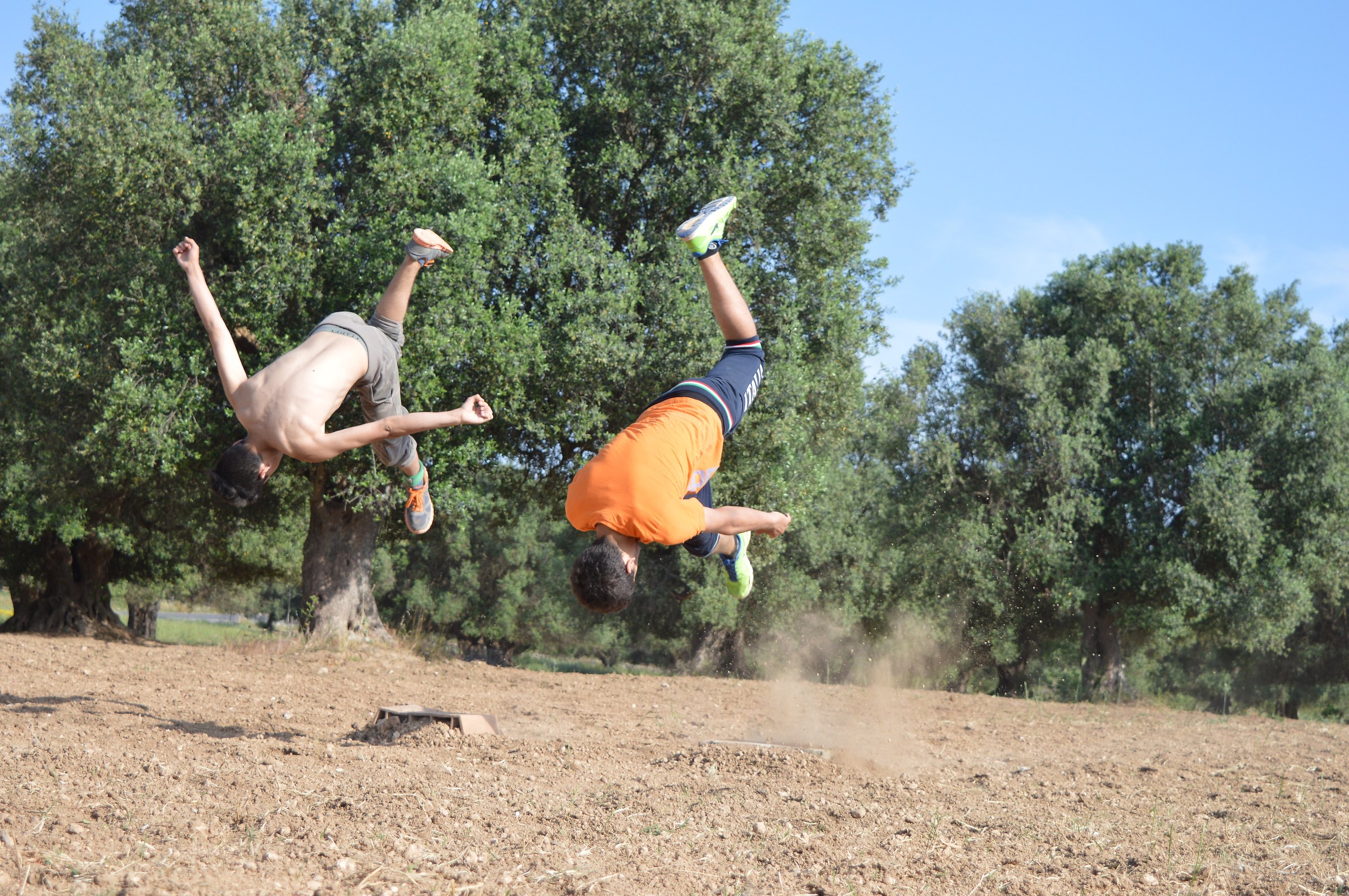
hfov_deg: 35.1
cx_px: 674
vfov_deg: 23.7
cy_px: 448
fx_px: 2134
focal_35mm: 57
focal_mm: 38
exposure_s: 1/1250
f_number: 5
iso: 400
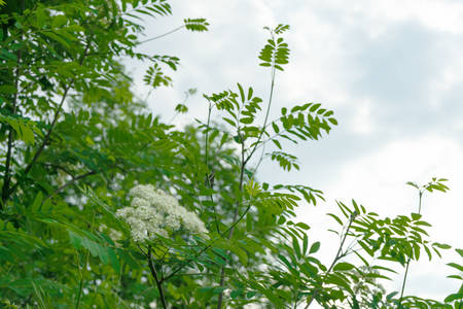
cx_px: 232
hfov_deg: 39.6
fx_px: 643
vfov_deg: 27.0
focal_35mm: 50
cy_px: 154
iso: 100
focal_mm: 50
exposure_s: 1/500
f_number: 7.1
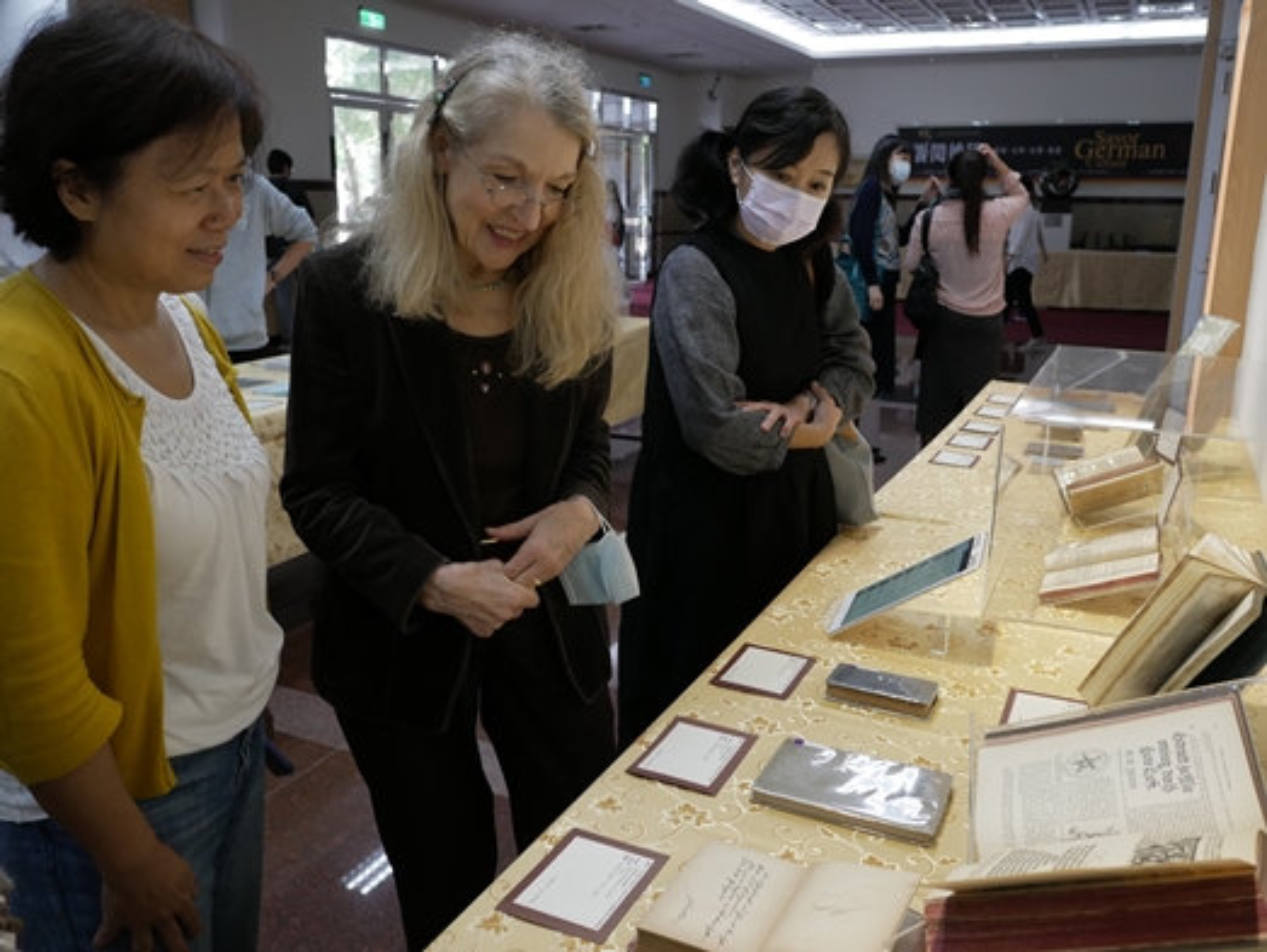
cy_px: 476
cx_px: 634
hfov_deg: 59.9
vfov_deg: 46.8
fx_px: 1099
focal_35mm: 30
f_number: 3.2
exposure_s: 1/160
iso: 800
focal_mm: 15
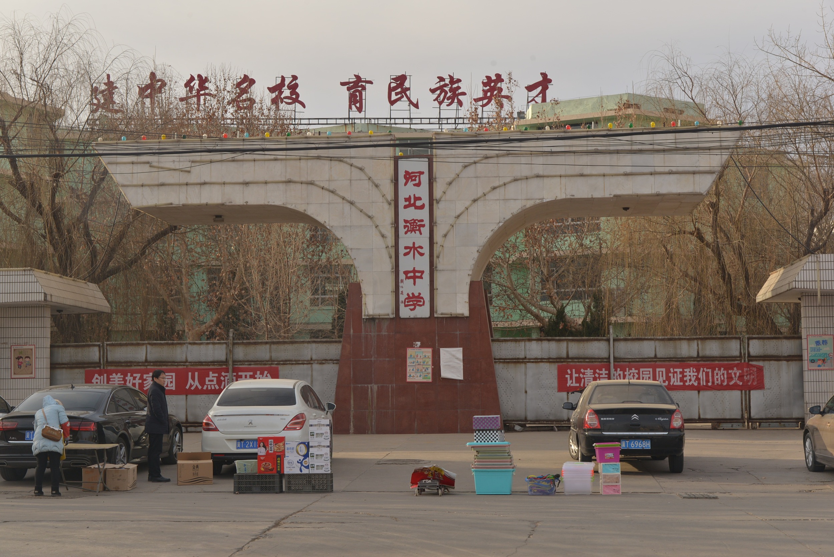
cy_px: 278
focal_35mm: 55
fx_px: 1275
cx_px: 417
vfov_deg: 24.6
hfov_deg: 36.2
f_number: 8
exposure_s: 1/250
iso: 200
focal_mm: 55
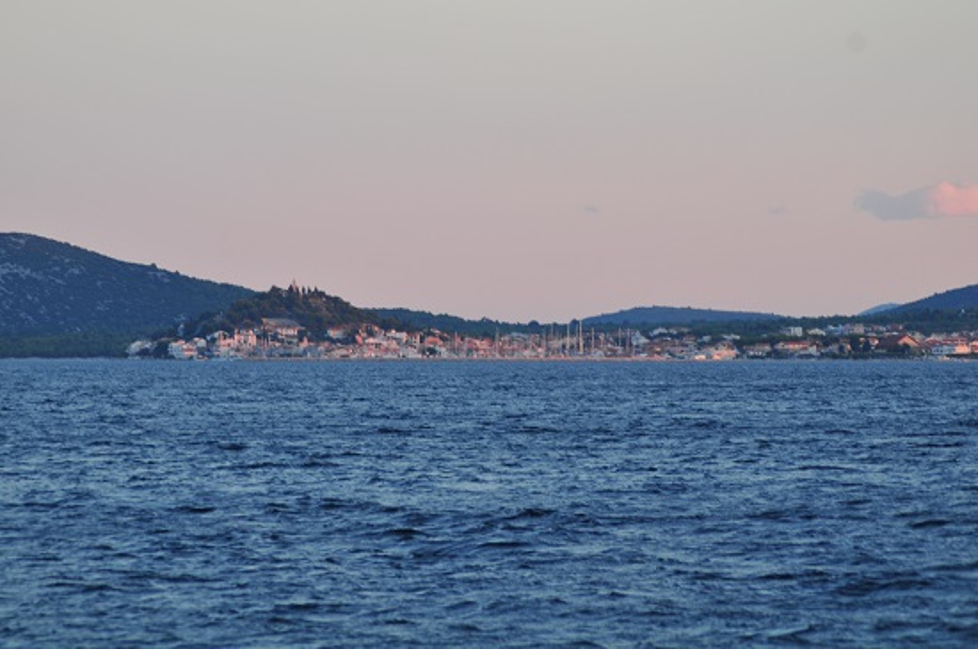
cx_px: 489
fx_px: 5493
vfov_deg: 6.8
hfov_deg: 10.2
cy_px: 324
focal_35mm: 202
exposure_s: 1/80
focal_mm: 135
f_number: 5
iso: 200
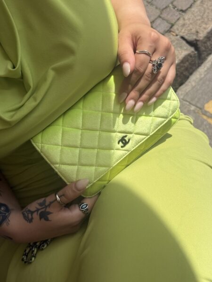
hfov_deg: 30.3
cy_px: 141
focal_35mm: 48
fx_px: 392
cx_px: 106
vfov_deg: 39.7
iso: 80
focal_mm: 6.76
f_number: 1.78
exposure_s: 1/5587
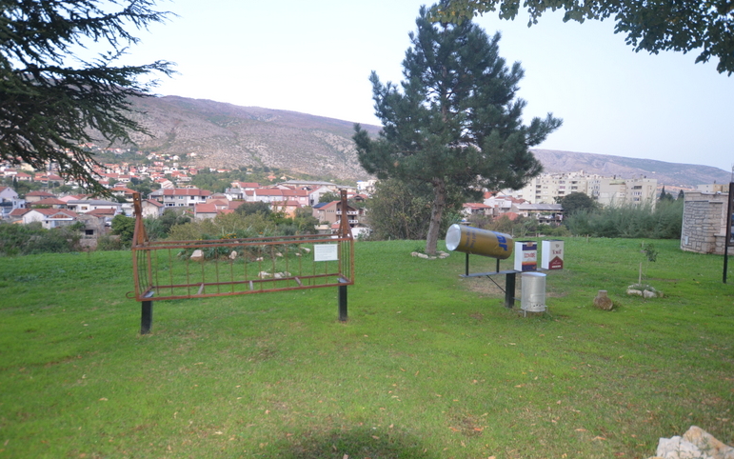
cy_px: 232
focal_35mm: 19
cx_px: 356
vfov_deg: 62.2
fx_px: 380
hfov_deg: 88.0
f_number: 4
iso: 400
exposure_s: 1/60
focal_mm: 12
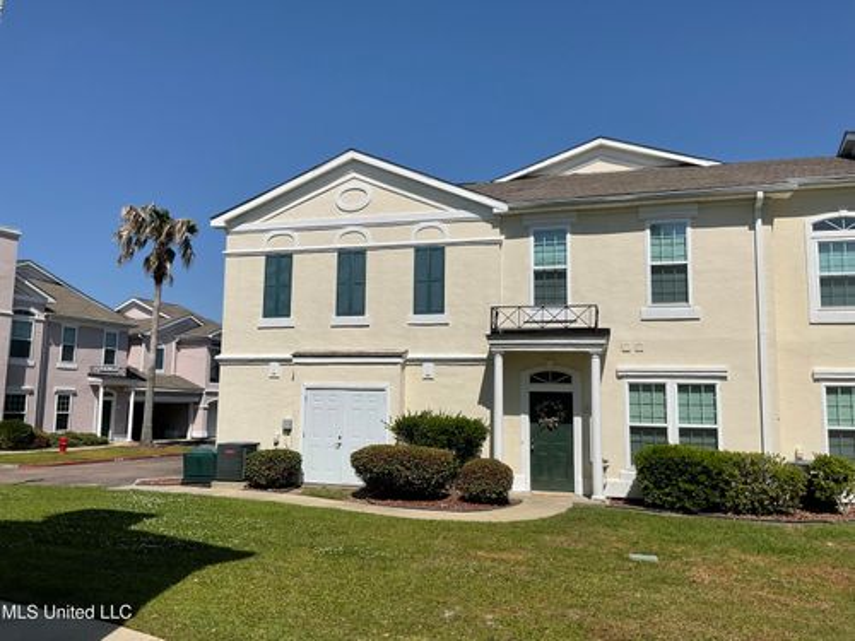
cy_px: 320
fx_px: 716
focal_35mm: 29
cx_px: 428
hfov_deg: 61.7
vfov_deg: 48.2
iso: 20
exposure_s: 1/5814
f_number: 1.8
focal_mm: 3
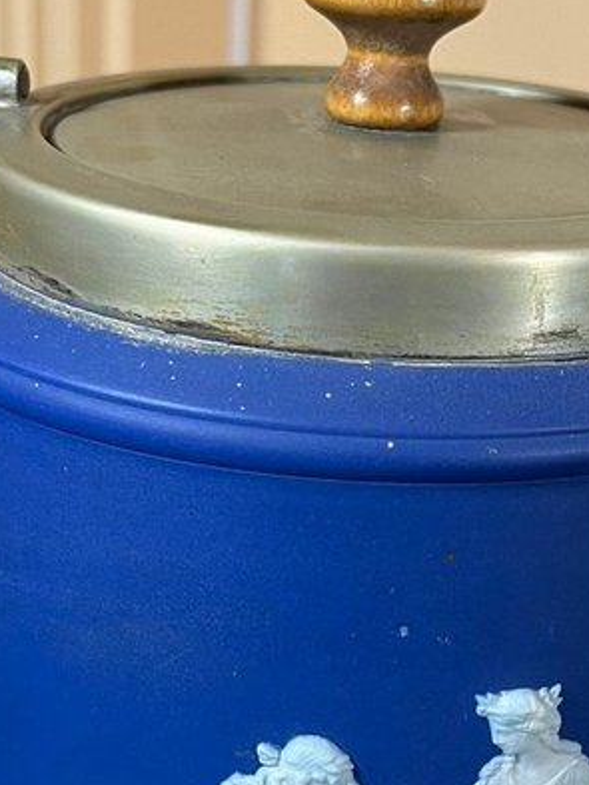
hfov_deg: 19.6
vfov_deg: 26.0
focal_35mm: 75
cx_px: 410
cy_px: 404
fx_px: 1701
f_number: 1.5
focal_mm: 5.7
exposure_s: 1/60
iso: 100
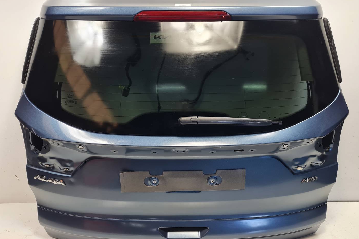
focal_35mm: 28
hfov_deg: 65.5
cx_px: 180
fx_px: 279
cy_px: 116
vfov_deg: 46.4
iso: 80
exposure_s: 1/100
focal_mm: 5.4
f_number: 1.8
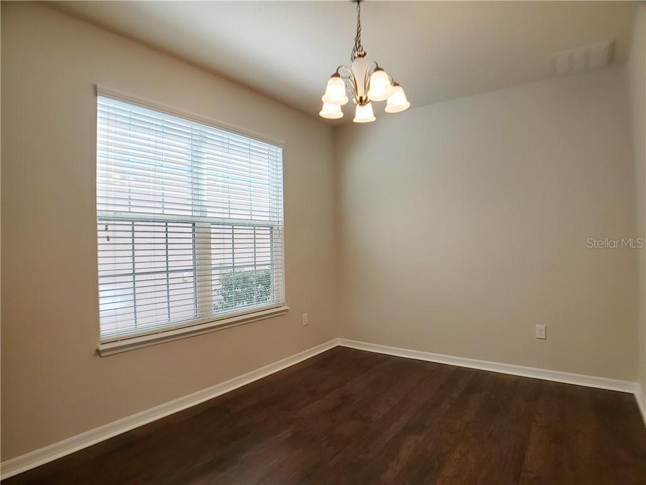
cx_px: 323
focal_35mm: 26
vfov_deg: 53.1
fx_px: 485
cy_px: 242
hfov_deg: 67.3
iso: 64
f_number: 2.4
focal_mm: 4.3
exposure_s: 1/60
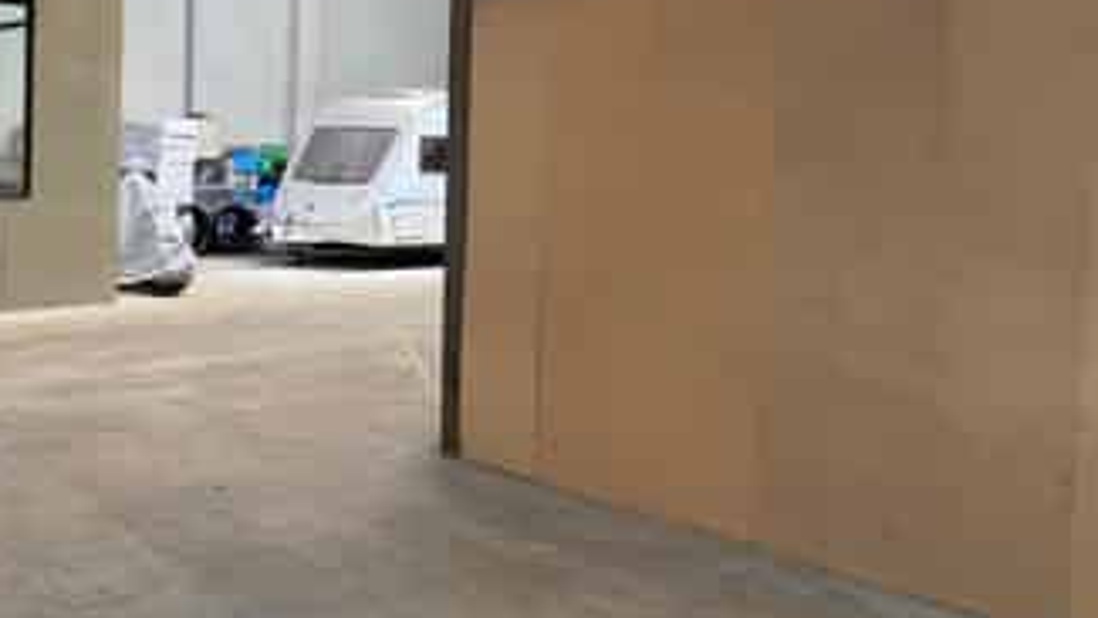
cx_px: 309
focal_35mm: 43
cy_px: 191
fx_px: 1252
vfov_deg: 27.5
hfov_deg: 46.1
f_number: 1.8
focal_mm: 4.25
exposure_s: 1/121
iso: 80
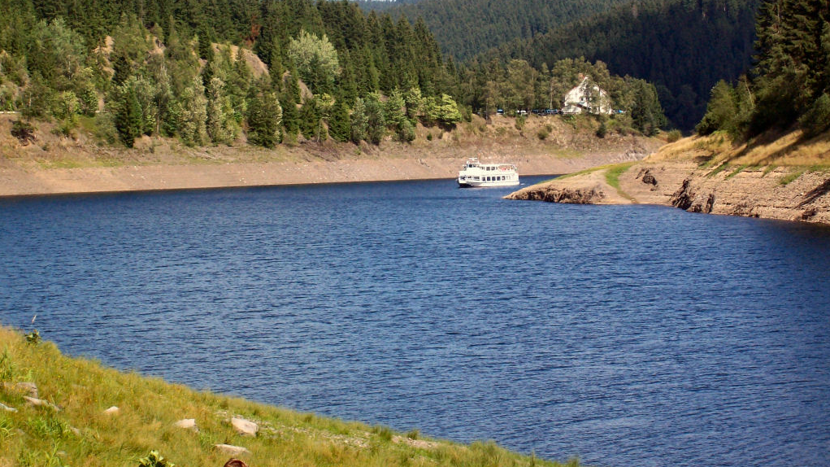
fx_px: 2597
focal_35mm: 118
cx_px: 415
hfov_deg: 18.2
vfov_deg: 10.3
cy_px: 172
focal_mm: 18
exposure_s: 1/430
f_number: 4.8
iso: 80
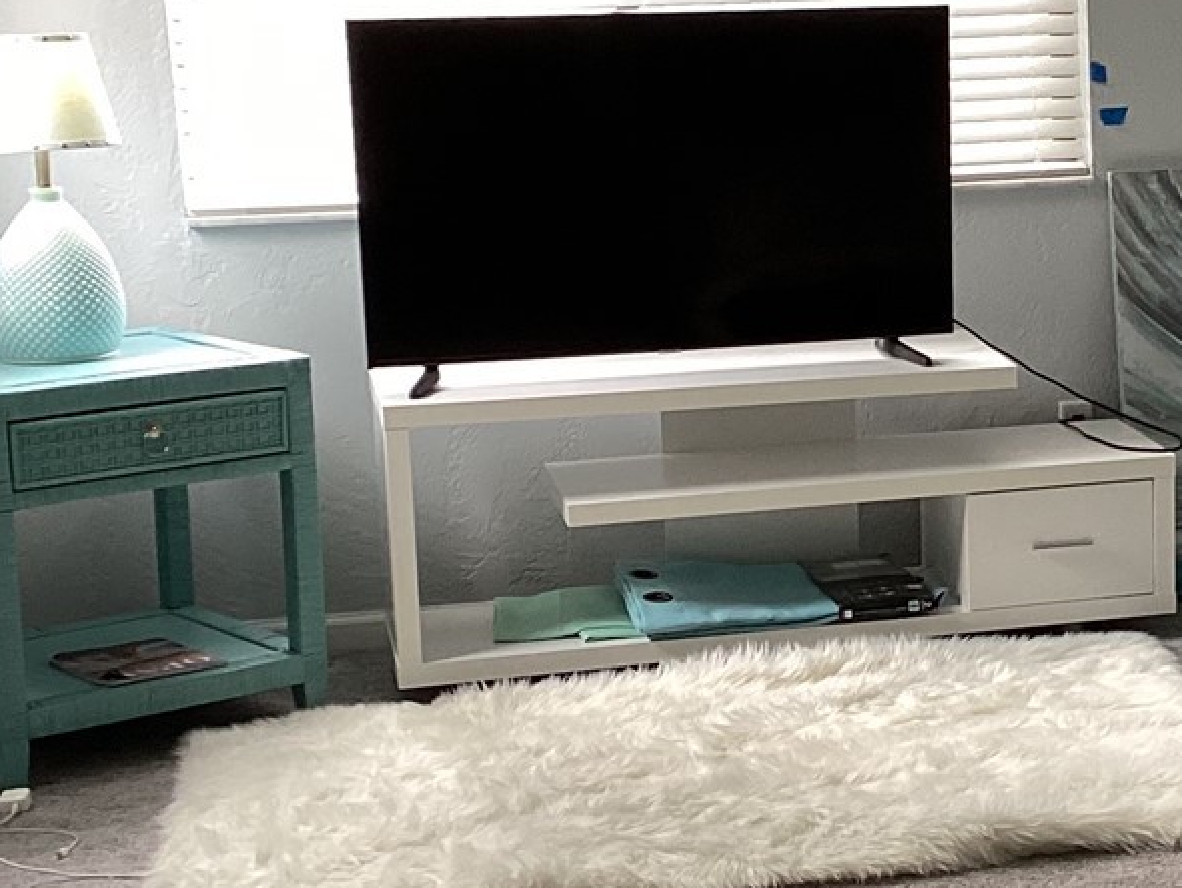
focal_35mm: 84
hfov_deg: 22.7
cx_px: 1070
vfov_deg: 17.6
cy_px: 453
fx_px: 2869
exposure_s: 1/60
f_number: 2.4
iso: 100
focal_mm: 3.3
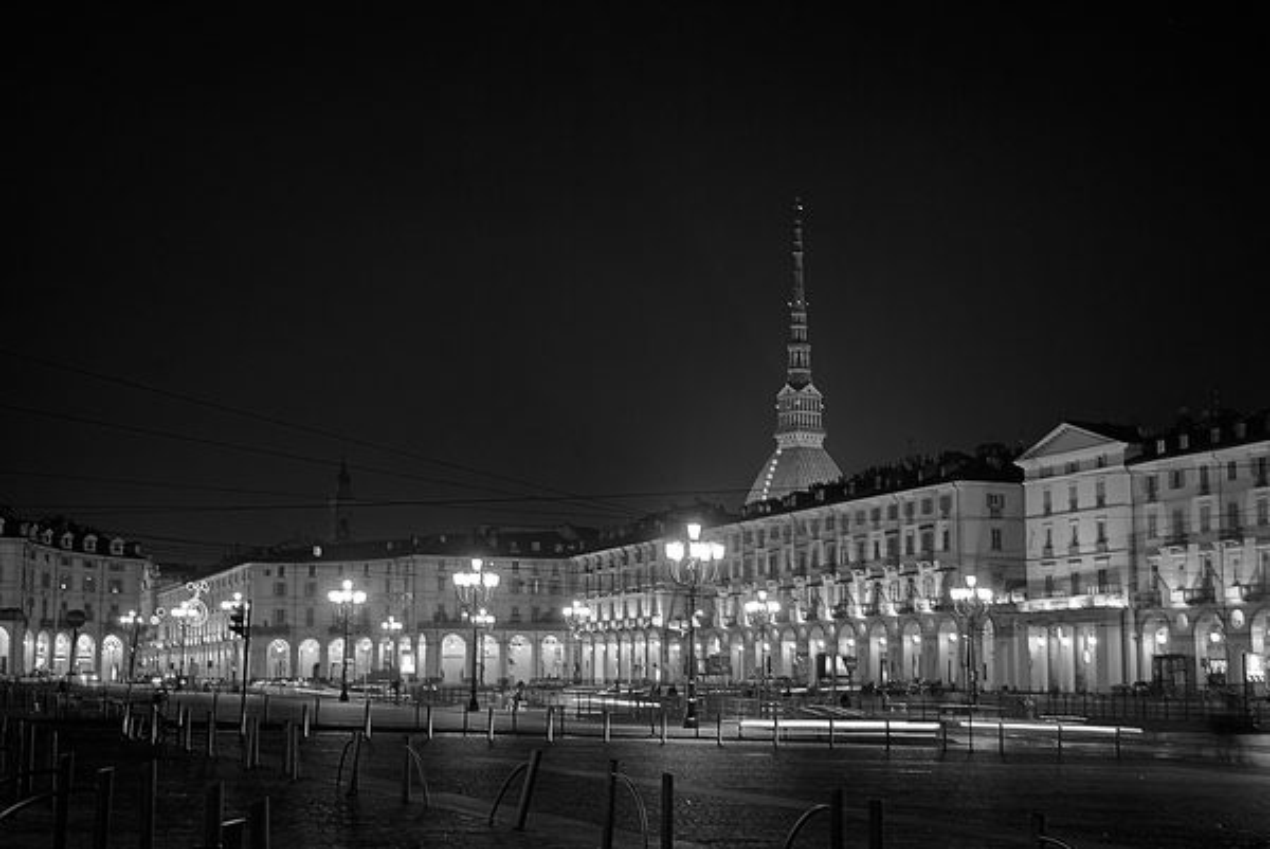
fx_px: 1853
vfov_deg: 25.8
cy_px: 424
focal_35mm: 52
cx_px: 635
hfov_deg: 37.8
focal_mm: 35
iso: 100
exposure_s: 1.6
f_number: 5
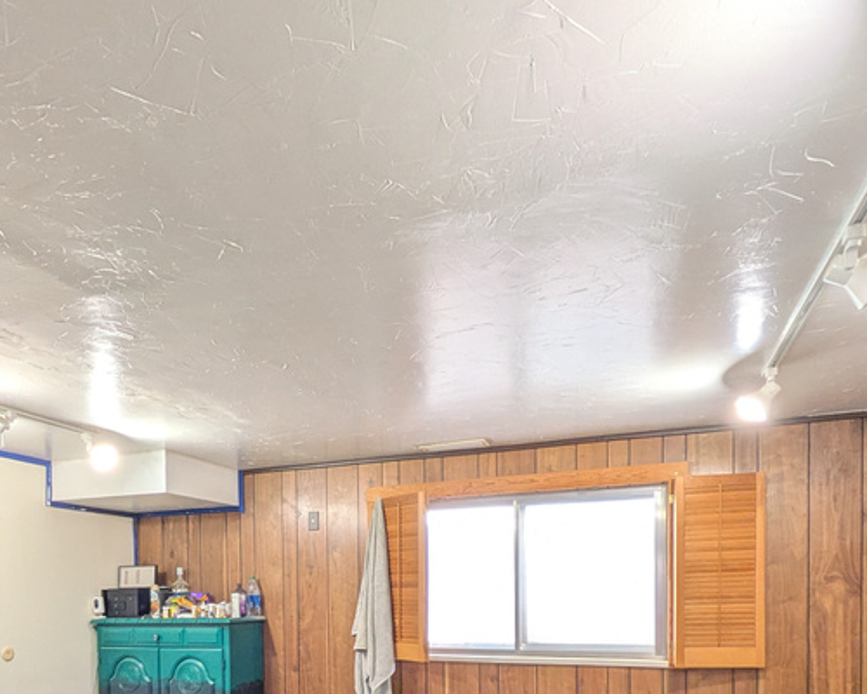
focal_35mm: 28
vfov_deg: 46.7
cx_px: 321
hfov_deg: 61.3
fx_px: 718
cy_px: 618
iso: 77
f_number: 2.2
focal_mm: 1.83
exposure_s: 1/40
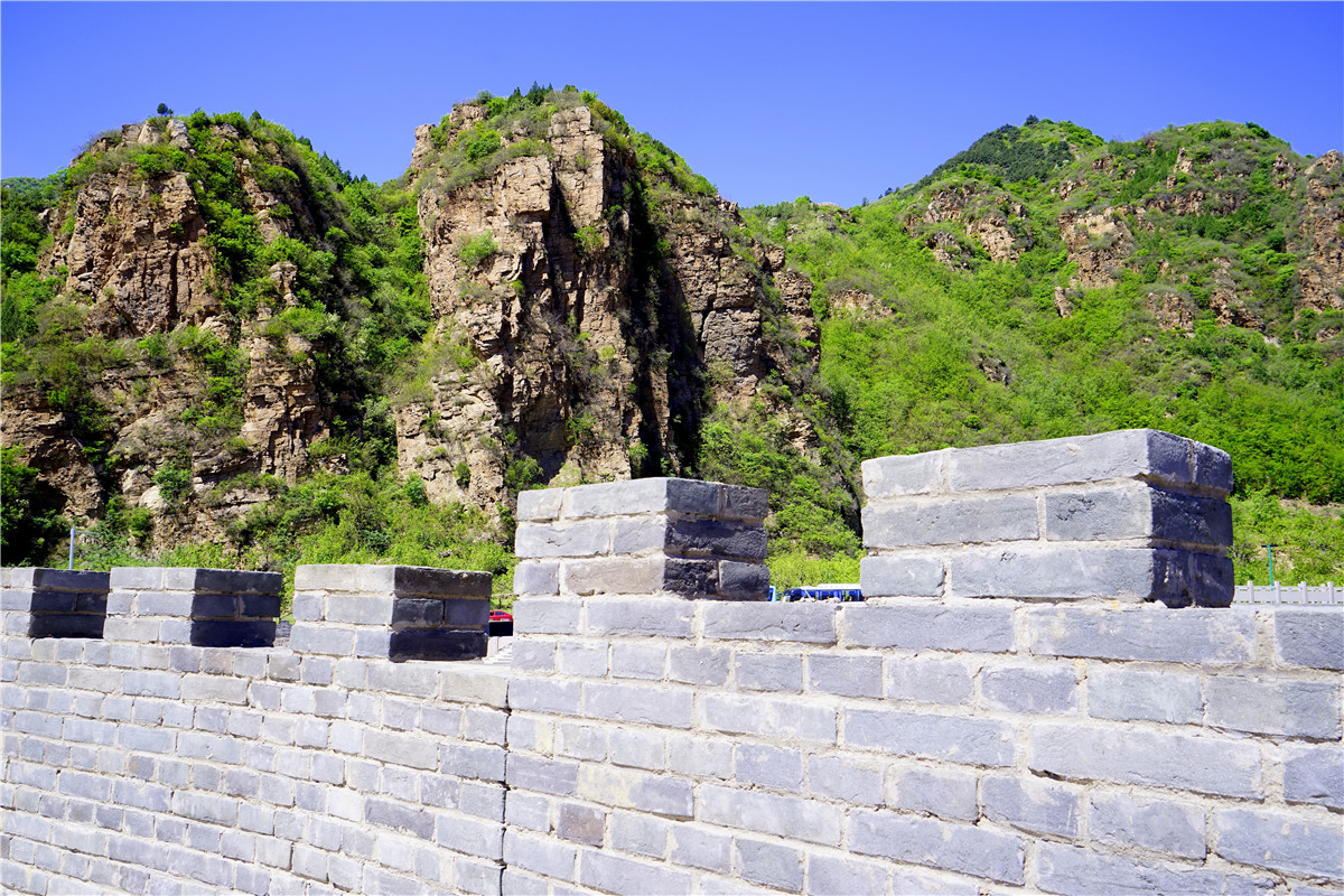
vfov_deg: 43.6
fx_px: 1120
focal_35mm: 30
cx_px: 672
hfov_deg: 61.9
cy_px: 448
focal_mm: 30
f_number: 8
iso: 100
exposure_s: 1/125
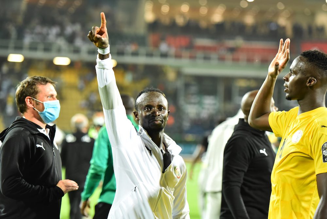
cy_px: 110
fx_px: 1136
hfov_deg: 16.4
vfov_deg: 11.0
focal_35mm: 125
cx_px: 164
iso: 4000
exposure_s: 1/640
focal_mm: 125
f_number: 2.8
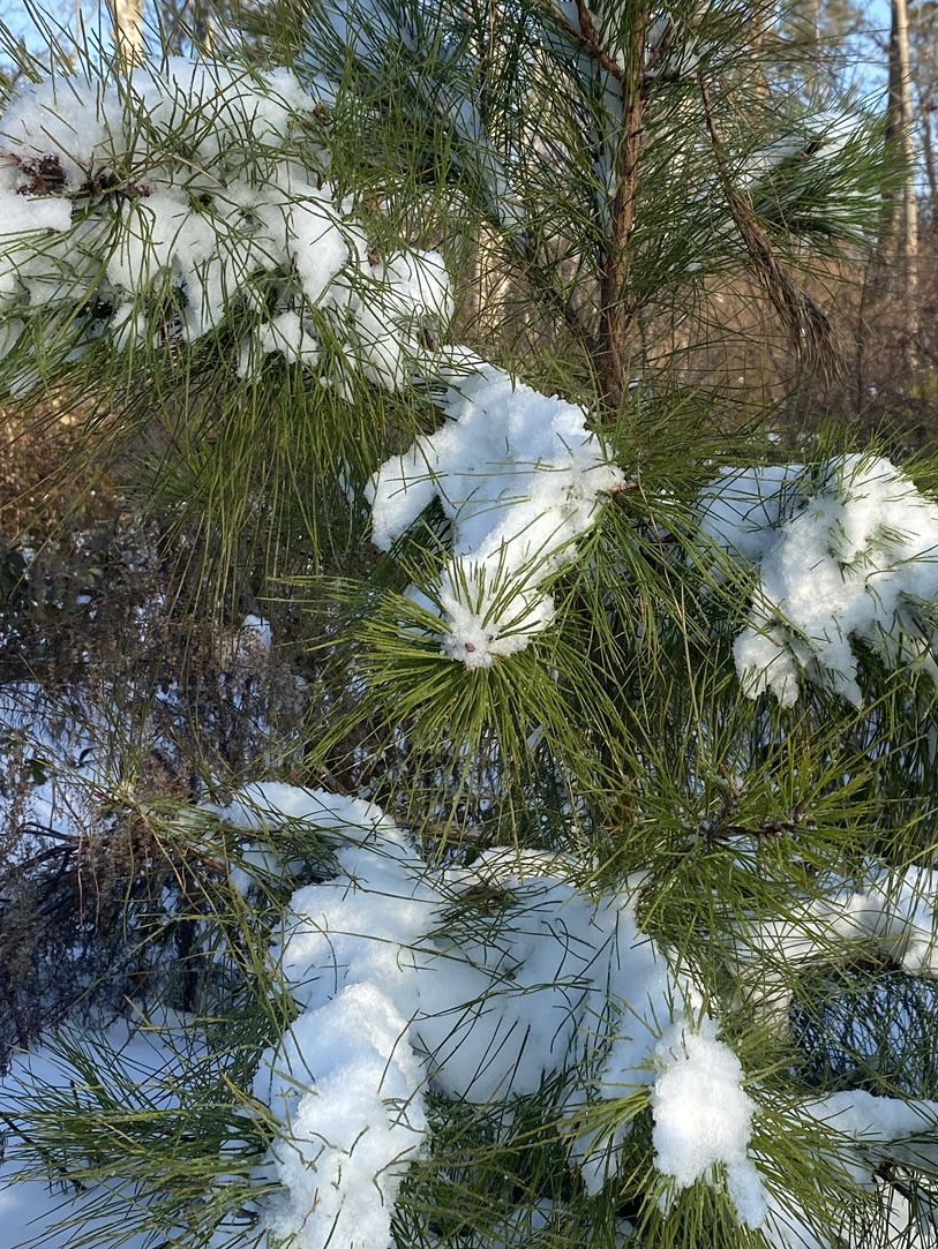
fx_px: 1733
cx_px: 595
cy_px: 558
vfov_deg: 39.6
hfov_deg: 30.1
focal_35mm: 48
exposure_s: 1/1093
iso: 32
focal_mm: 4.25
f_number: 1.8
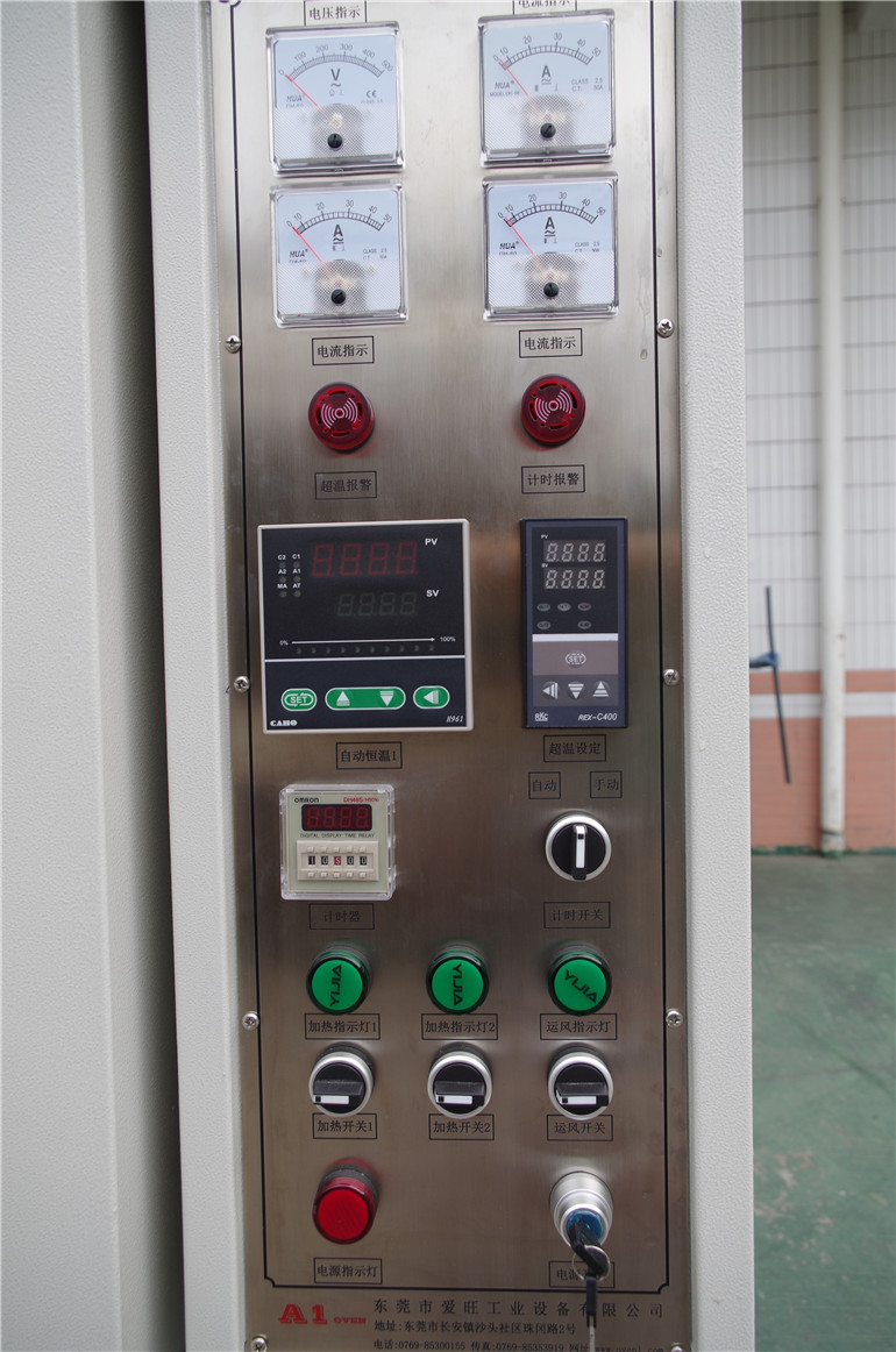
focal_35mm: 27
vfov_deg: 67.5
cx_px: 448
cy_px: 676
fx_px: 1012
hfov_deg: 47.8
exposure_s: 1/200
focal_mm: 18
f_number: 5.6
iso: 100
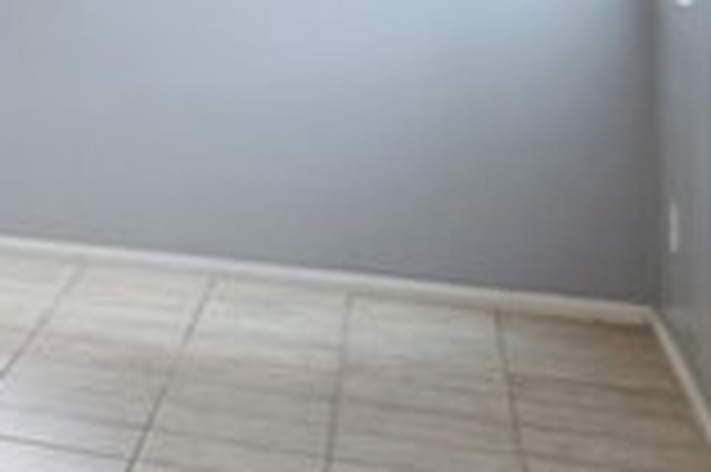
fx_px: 2052
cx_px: -1566
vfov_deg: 12.8
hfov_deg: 10.6
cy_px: -119
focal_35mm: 104
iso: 250
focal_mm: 16
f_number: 7.1
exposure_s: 1/3
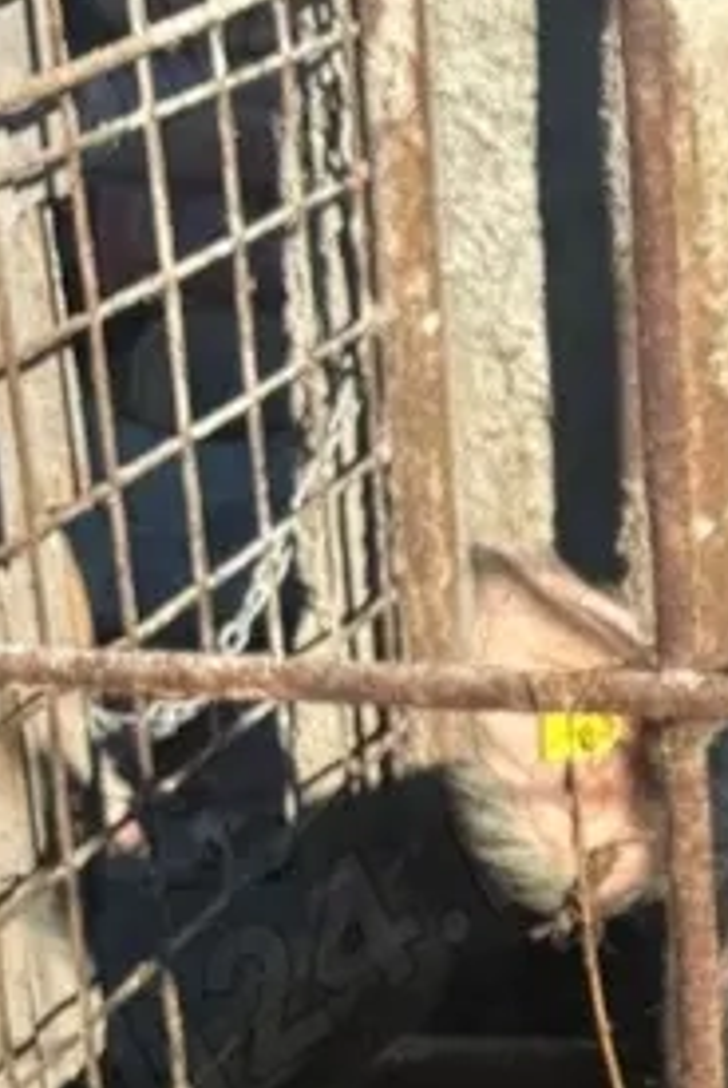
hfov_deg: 9.7
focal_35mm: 131
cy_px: 1203
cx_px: 1500
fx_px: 3963
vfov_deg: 15.2
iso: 50
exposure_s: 1/2513
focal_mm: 5.96
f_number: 1.6
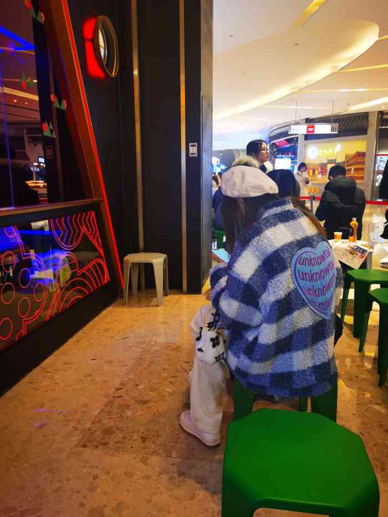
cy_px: 258
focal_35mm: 27
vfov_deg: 65.3
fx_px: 403
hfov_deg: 51.4
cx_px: 194
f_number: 1.6
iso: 200
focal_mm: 5.56
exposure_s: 1/100
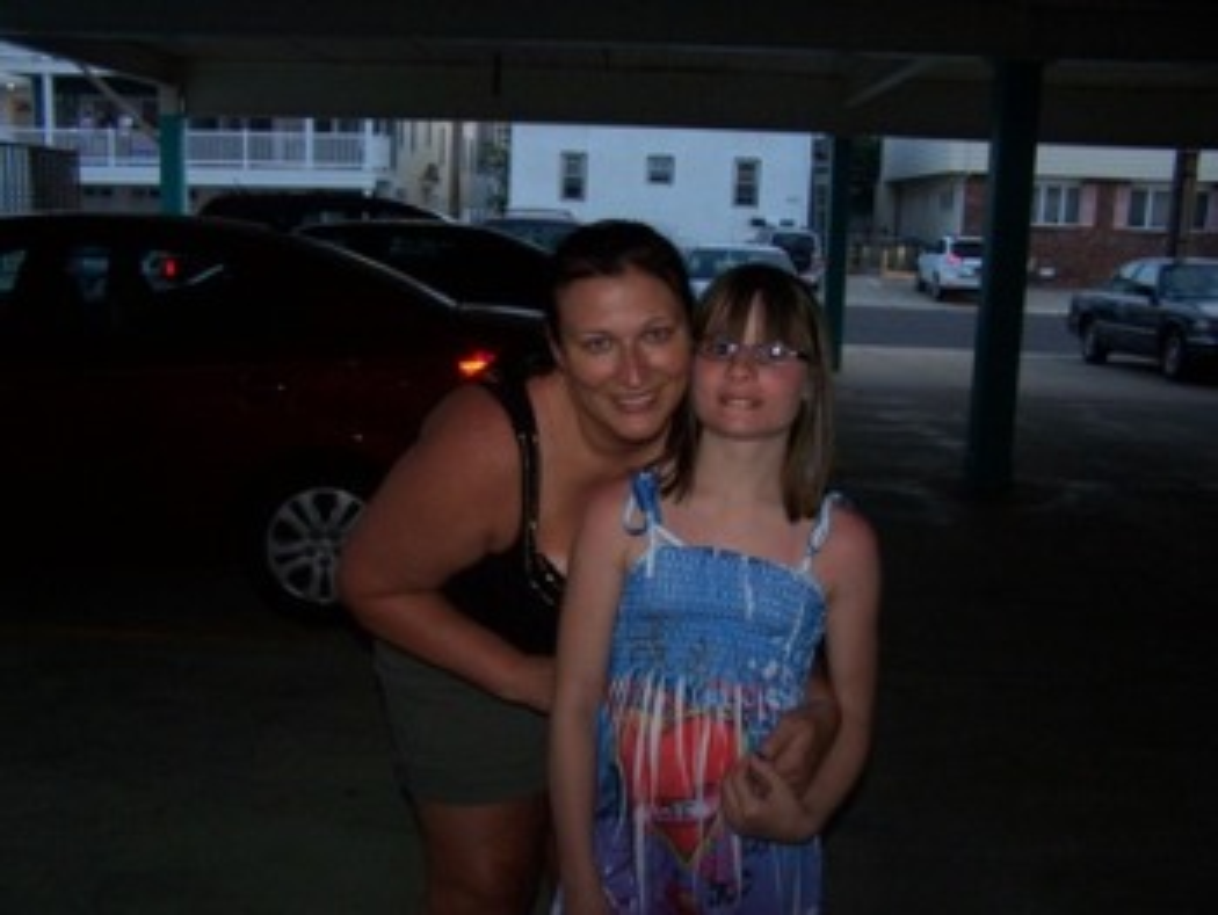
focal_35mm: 38
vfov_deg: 37.8
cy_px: 458
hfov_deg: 48.9
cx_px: 609
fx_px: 1338
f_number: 2.8
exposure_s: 1/60
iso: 140
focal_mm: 6.3
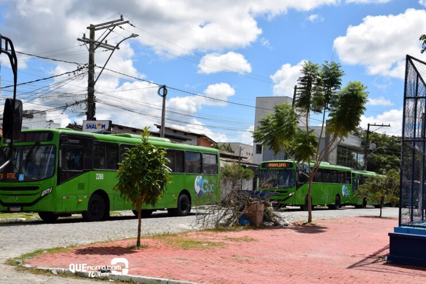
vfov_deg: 25.8
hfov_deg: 37.8
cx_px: 213
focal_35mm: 52
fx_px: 621
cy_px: 142
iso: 200
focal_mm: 35
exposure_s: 1/400
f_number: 10
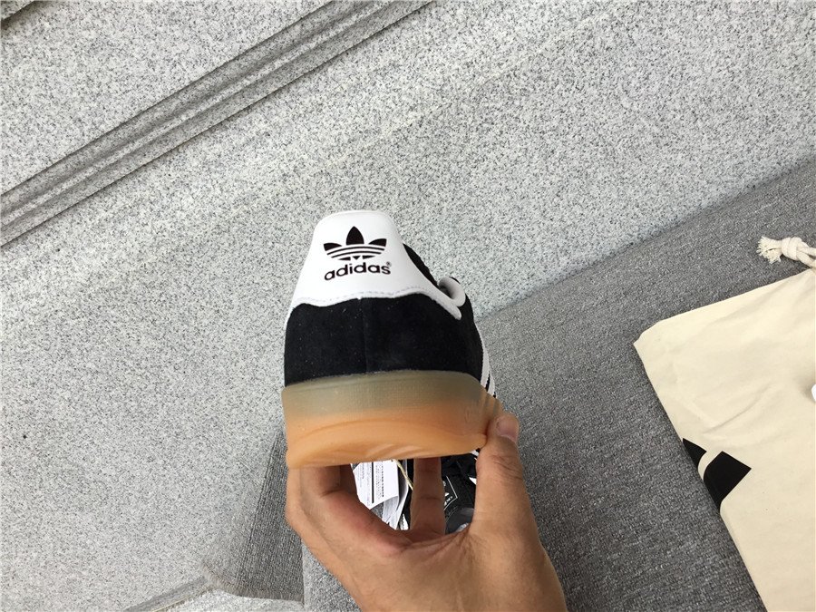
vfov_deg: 45.4
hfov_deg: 58.4
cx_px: 408
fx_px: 731
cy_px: 306
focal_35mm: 31
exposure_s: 1/153
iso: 25
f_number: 2.4
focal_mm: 3.3
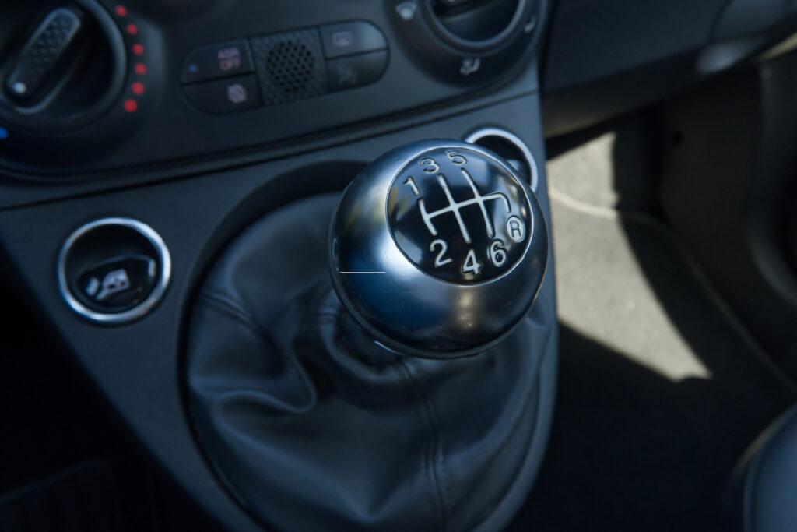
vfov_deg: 42.3
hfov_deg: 60.3
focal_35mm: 31
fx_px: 686
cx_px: 398
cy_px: 266
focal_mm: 20.9
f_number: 9
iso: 2000
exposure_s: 1/100
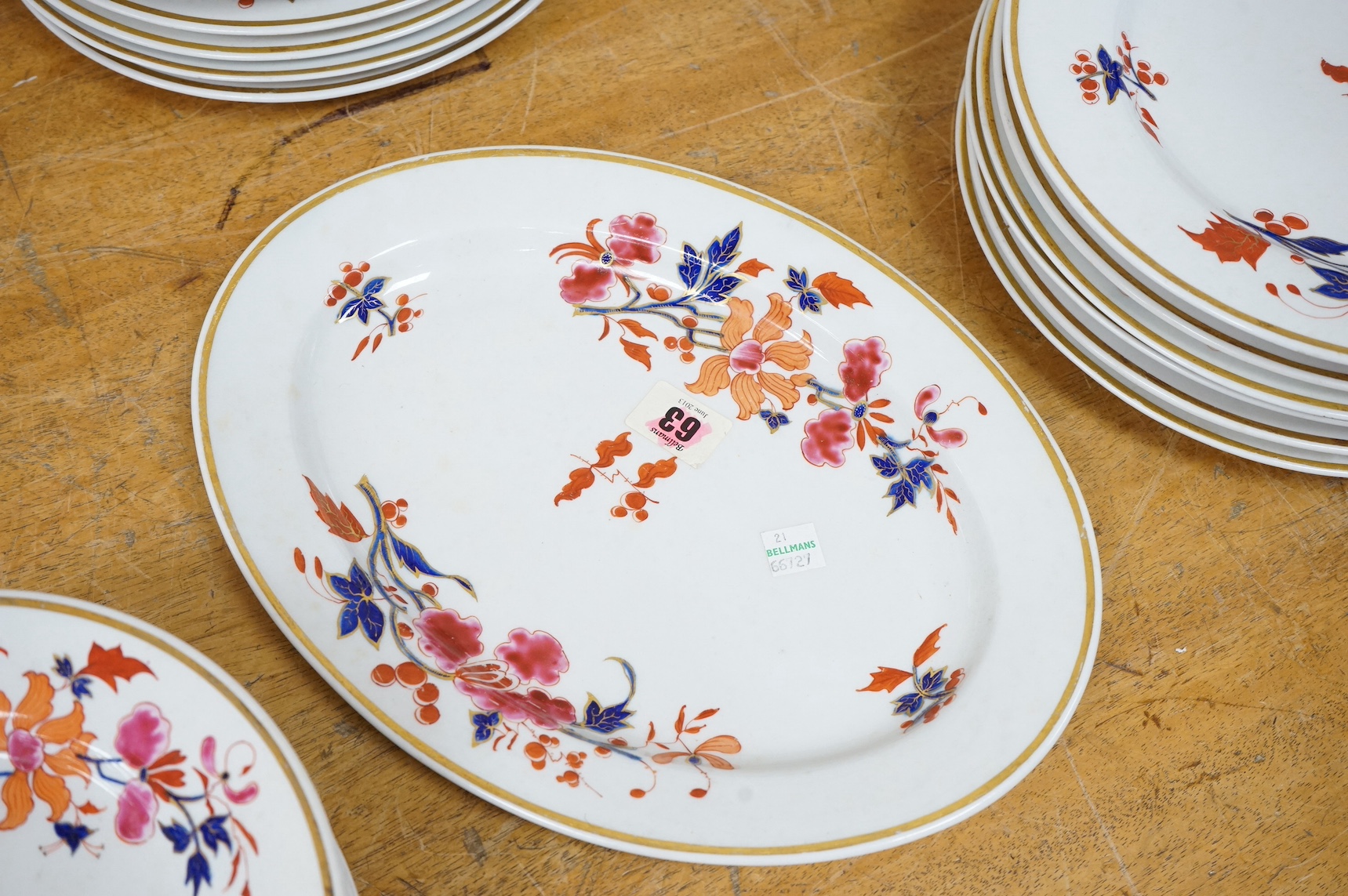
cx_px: 674
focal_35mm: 41
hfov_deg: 47.4
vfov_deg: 32.6
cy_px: 448
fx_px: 1534
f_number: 7.1
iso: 2500
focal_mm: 41
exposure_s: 1/80
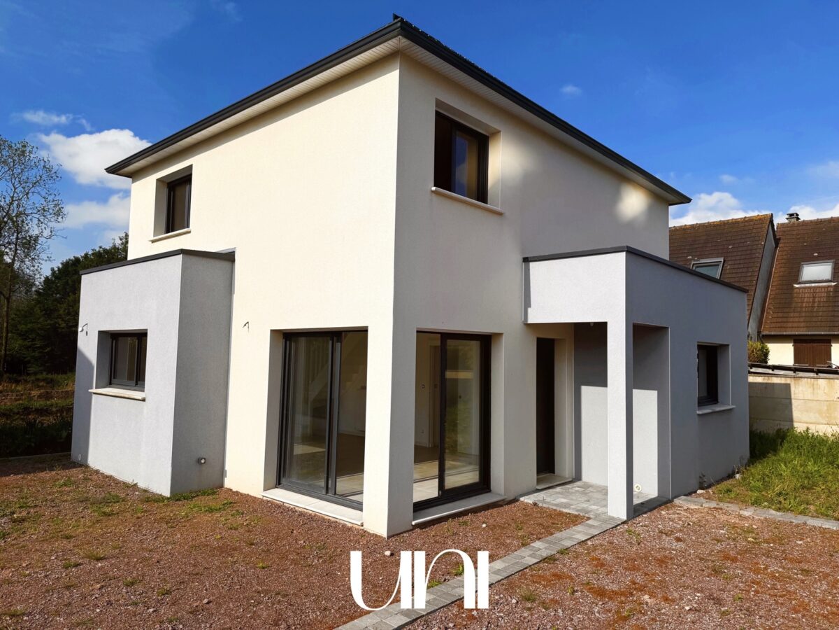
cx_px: 420
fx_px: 582
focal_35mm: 24
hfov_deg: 71.6
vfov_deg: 56.8
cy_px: 315
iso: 80
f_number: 1.78
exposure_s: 1/9091
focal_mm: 6.76
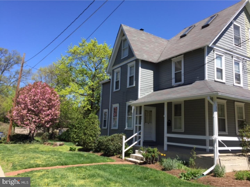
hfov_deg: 61.7
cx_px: 125
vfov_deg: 48.2
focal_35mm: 29
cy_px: 94
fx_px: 209
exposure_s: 1/1099
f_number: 2.2
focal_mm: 4.15
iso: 32
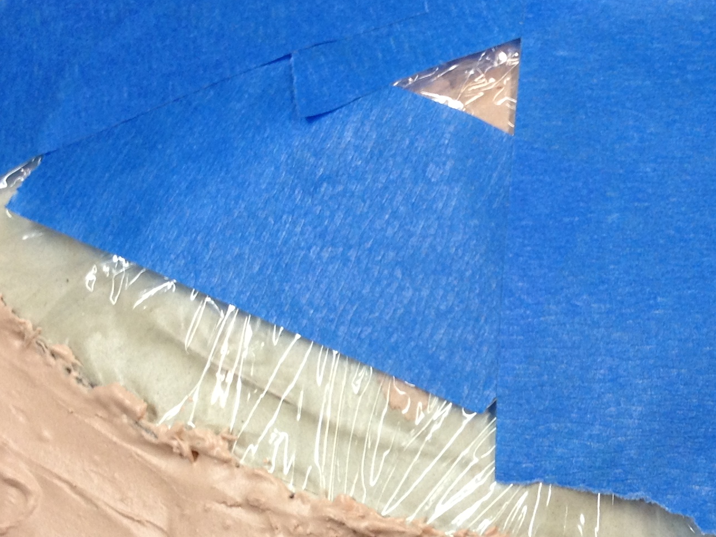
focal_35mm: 89
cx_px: 588
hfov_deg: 21.7
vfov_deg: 16.4
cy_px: 449
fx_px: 1841
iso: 50
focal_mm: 4.28
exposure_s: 1/20
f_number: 2.4
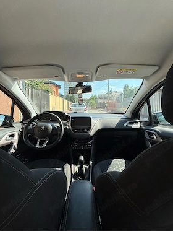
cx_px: 81
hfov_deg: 81.7
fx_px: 100
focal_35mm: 15
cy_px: 108
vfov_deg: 98.0
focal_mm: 2.22
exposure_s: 1/625
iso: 64
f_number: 2.2
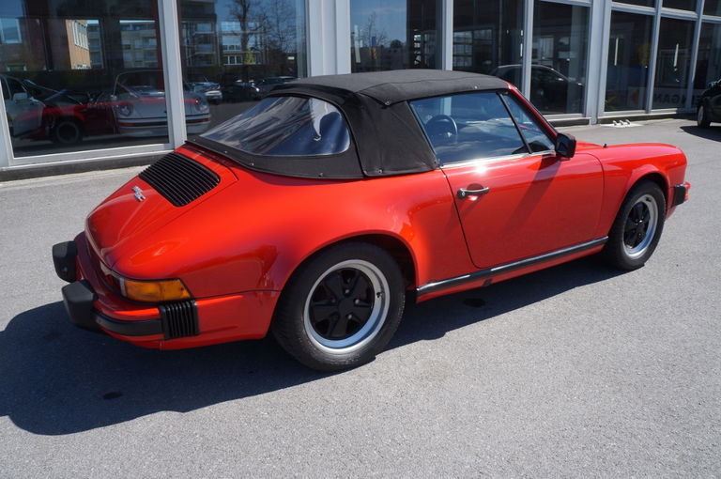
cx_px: 360
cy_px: 240
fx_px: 540
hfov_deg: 67.4
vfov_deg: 47.8
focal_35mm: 27
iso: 200
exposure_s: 1/320
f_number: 8
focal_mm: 18
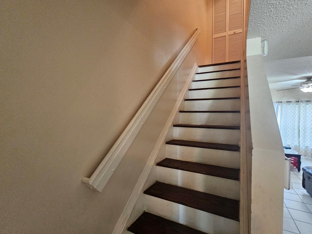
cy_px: 117
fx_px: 135
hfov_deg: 98.0
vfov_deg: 81.7
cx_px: 167
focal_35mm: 15
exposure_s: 1/30
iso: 640
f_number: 2.2
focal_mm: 2.2
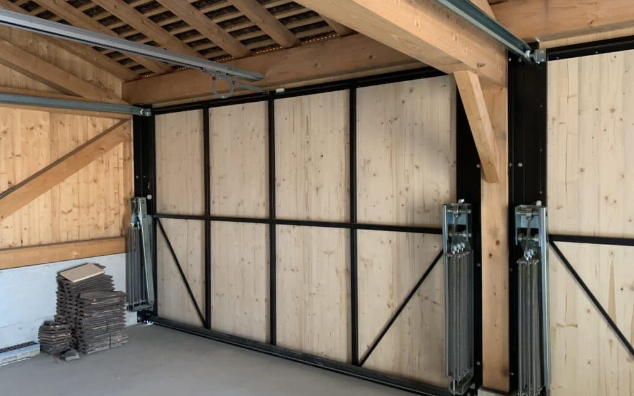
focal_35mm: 28
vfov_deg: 44.5
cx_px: 320
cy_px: 192
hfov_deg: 66.5
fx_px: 484
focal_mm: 4.25
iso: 640
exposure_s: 1/30
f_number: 1.8
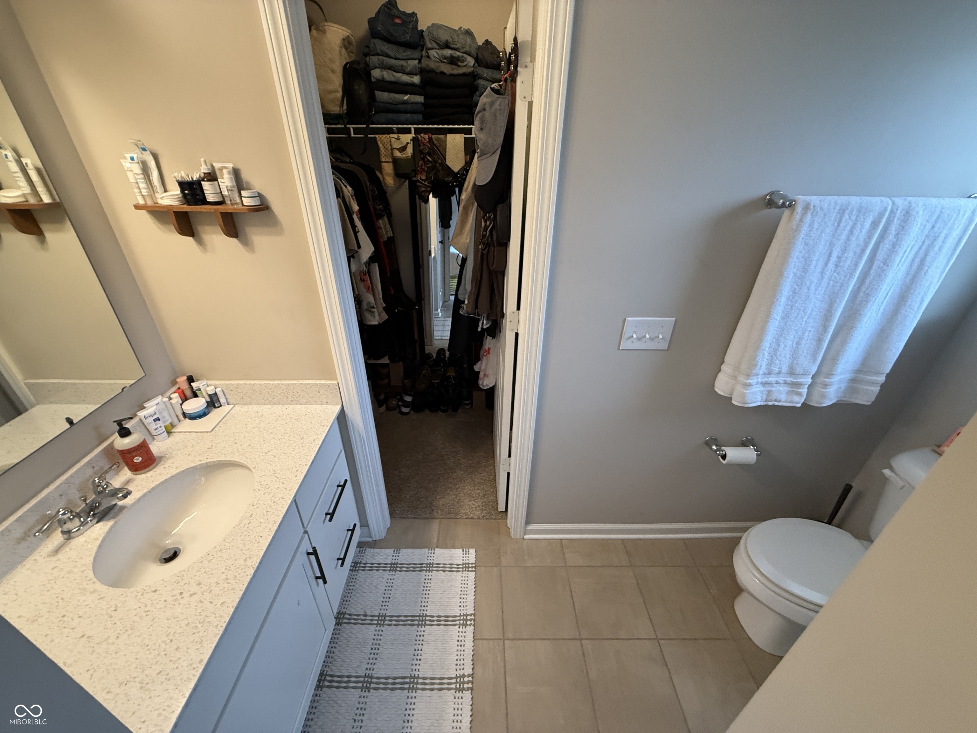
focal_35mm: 14
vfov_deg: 85.7
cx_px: 488
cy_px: 366
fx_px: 395
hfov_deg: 102.1
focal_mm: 2.22
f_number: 2.2
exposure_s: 1/60
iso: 320
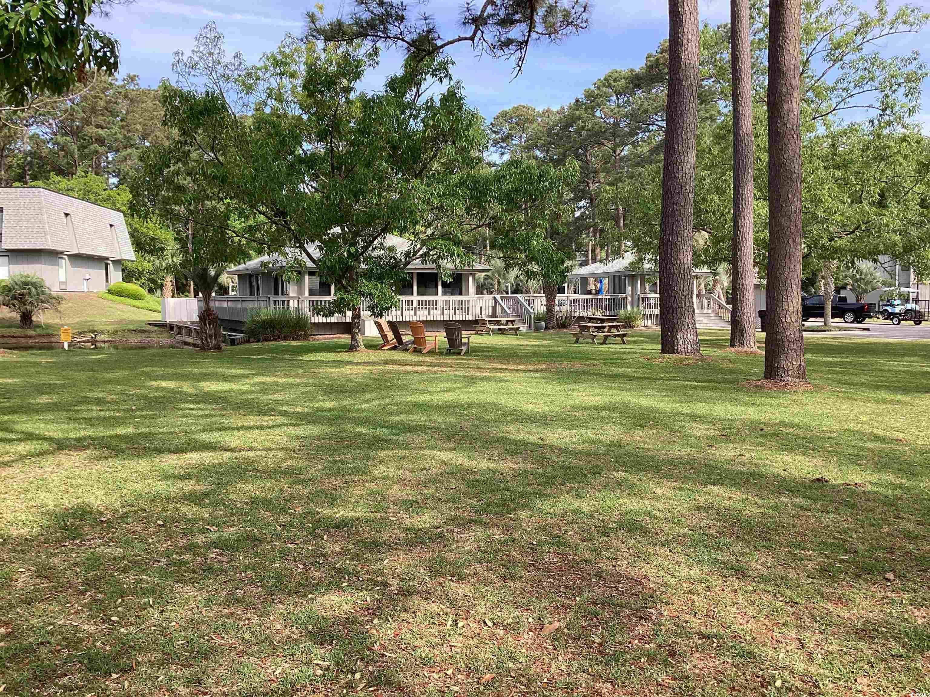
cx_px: 465
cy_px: 348
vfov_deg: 45.4
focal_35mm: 31
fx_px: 833
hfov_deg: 58.4
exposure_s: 1/271
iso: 25
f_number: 2.4
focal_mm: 3.3
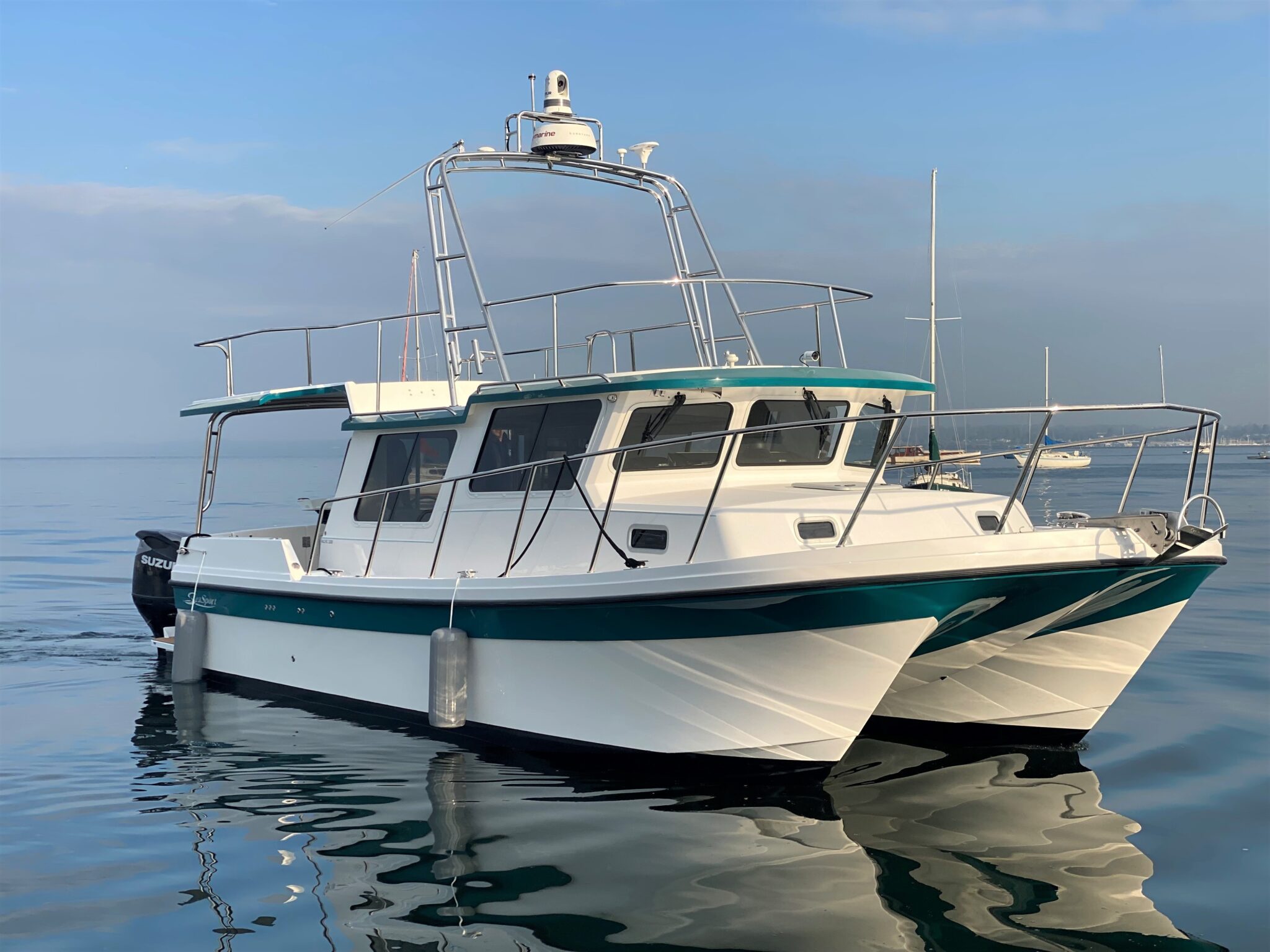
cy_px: 476
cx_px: 635
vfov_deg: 28.0
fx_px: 1908
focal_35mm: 52
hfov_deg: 36.8
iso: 20
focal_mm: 6
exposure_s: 1/1370
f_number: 2
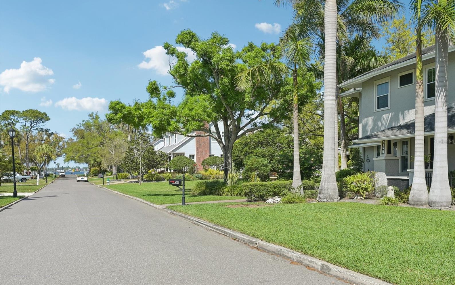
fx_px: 428
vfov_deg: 36.8
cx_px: 230
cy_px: 141
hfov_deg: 56.0
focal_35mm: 35
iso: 400
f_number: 8
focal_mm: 33.5
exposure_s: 1/1250
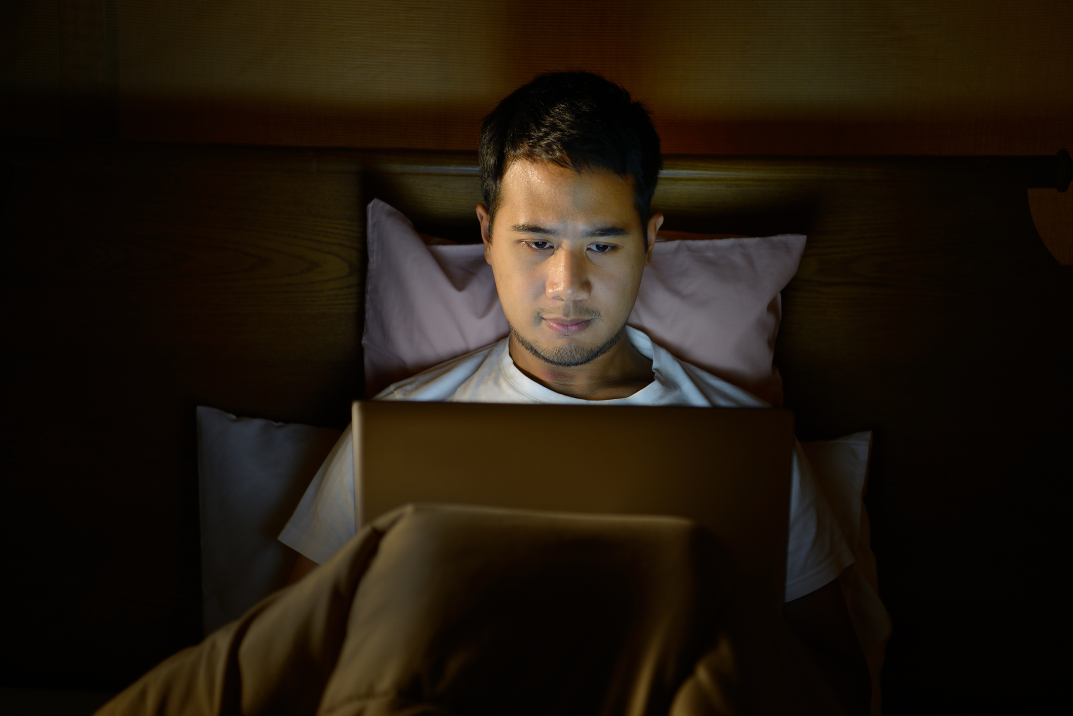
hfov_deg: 28.8
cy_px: 358
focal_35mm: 70
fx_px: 2087
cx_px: 536
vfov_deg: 19.5
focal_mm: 70
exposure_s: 1/10
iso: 200
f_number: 2.8
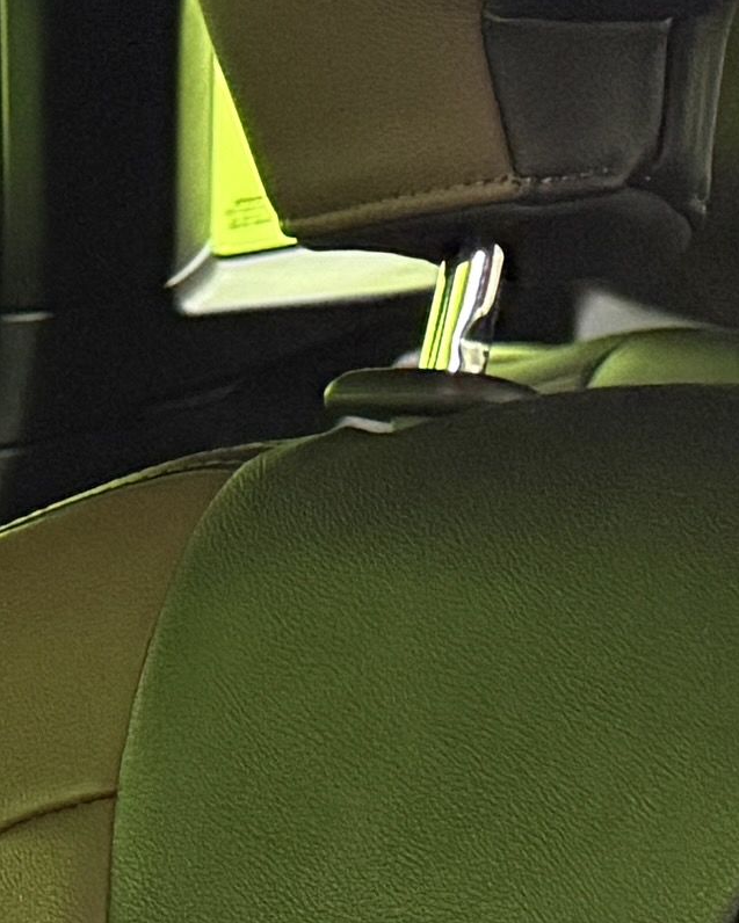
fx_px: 4592
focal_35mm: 168
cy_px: 1441
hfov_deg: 7.7
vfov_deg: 11.0
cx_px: -1644
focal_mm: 6.76
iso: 500
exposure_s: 1/50
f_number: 1.78
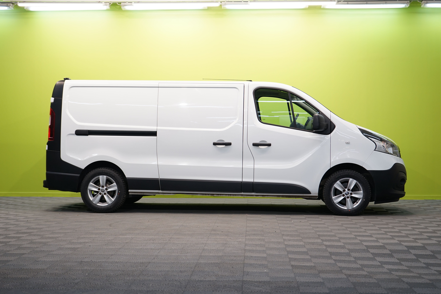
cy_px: 147
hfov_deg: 35.1
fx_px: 698
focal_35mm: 57
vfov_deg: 23.8
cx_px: 220
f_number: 5
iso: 400
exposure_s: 1/30
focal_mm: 57
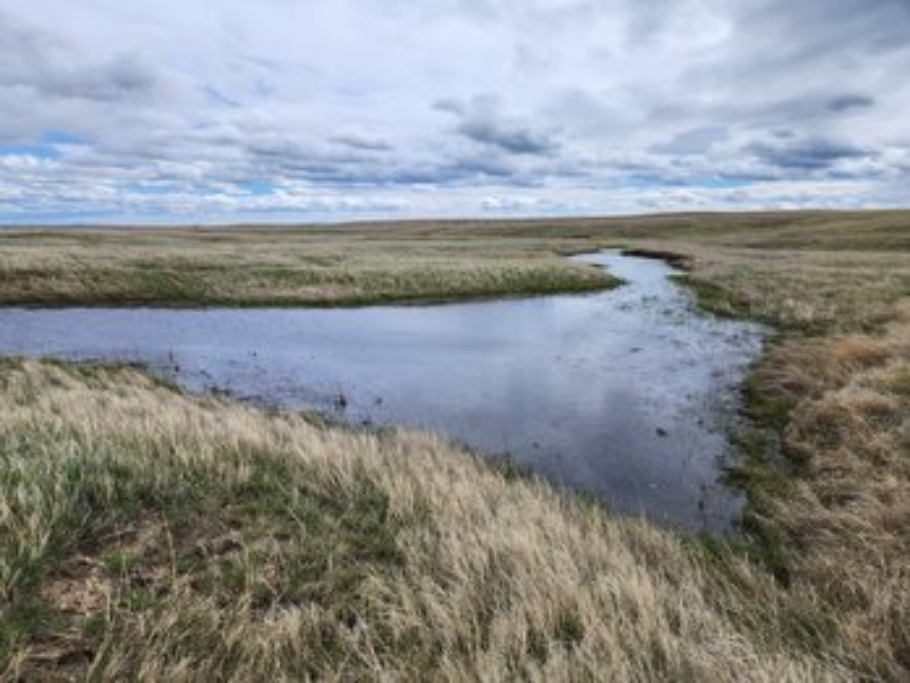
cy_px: 342
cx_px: 455
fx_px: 605
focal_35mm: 23
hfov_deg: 73.9
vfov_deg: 58.9
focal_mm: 5.4
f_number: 1.8
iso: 20
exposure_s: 1/2404
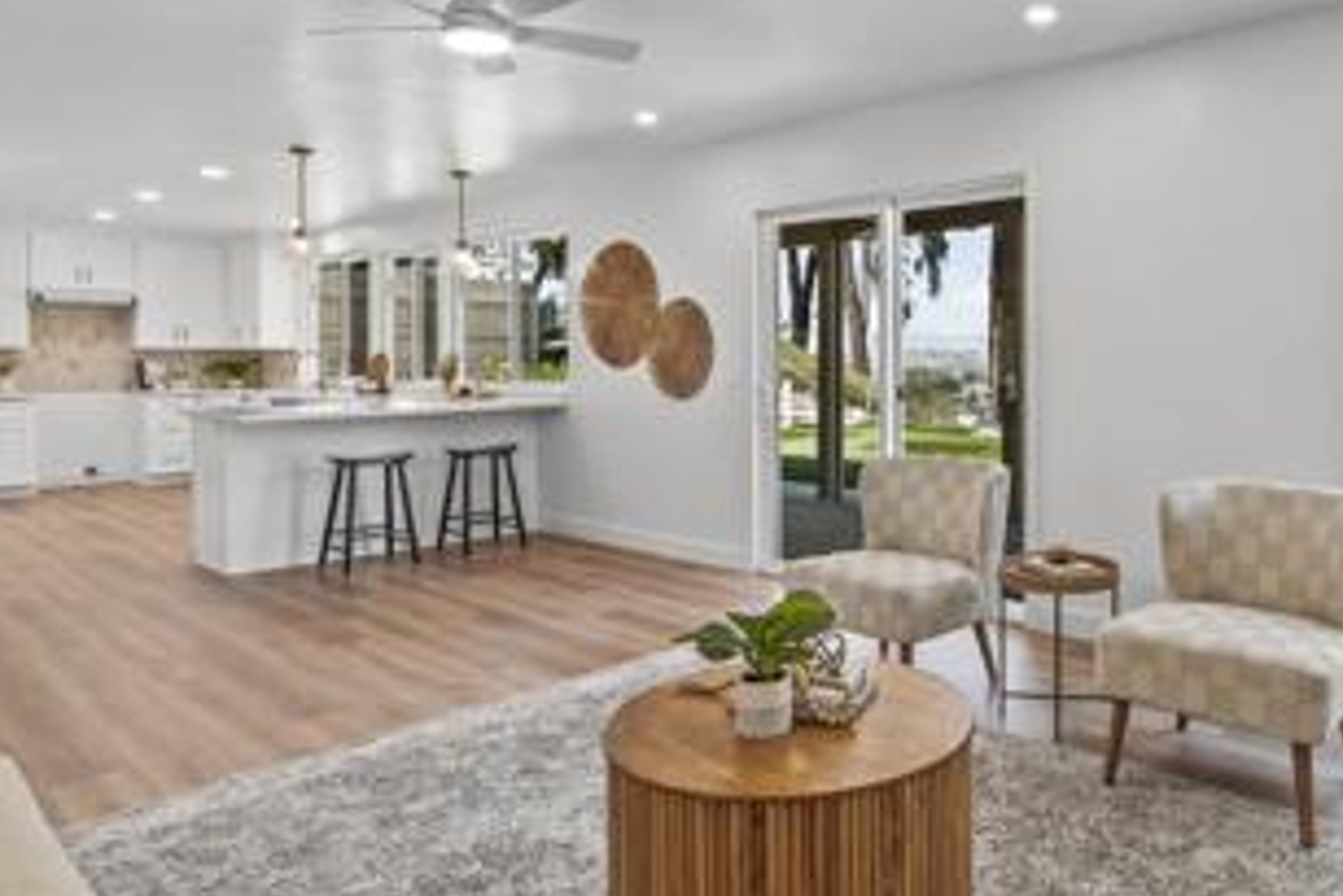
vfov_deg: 51.1
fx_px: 933
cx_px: 936
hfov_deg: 68.7
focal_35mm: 25
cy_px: 378
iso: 160
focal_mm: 12
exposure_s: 1/3
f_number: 6.3
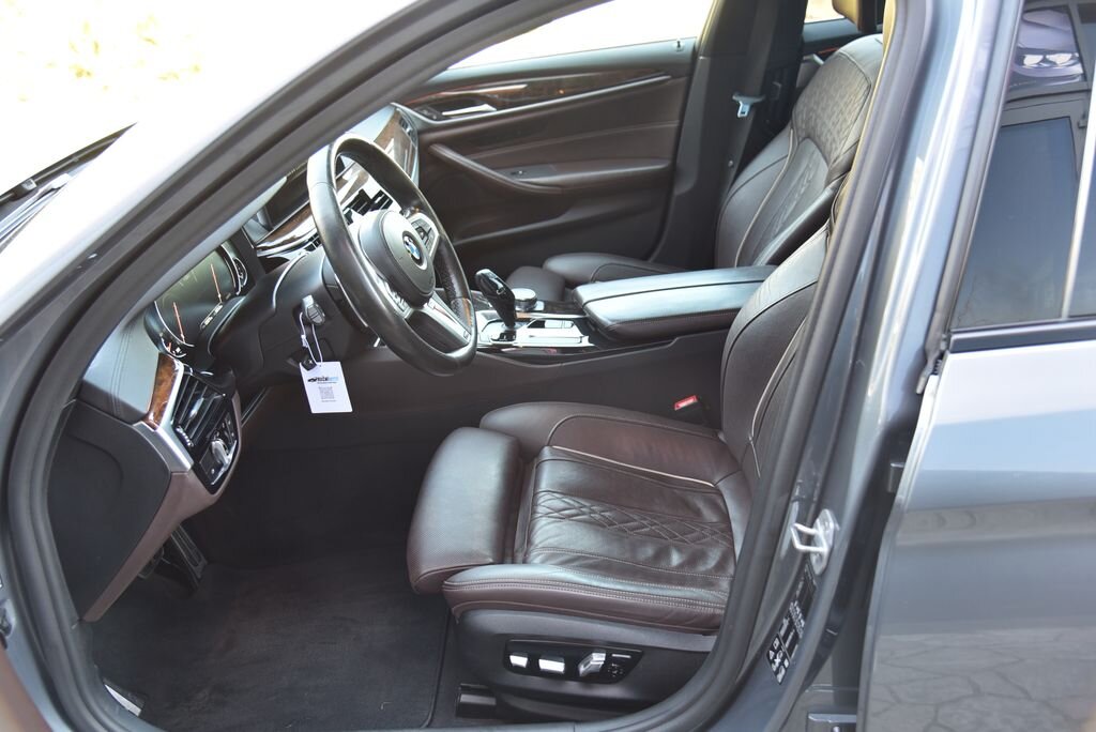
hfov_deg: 58.7
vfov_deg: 41.2
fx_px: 975
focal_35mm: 32
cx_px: 548
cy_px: 366
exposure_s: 1/40
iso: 500
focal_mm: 32
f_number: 4
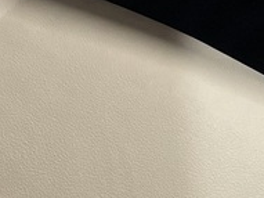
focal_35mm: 196
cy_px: -309
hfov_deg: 9.8
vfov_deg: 7.0
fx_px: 1494
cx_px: -130
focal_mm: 4.2
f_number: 1.6
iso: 100
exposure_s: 1/81
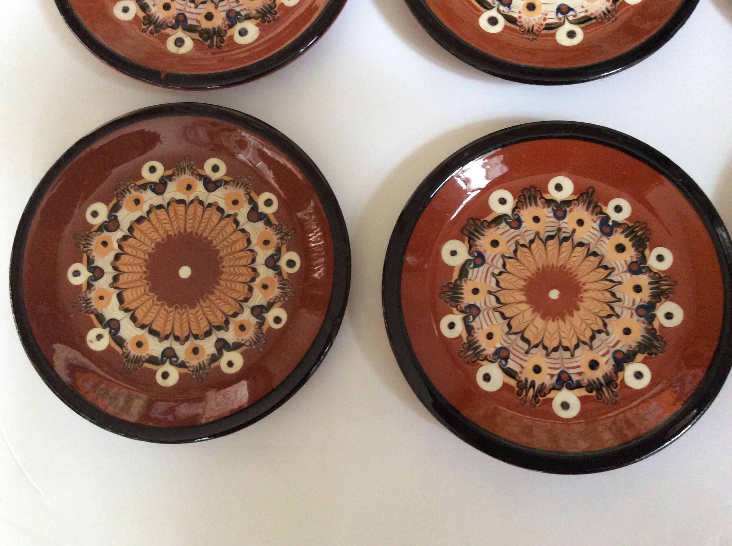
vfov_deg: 44.1
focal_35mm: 32
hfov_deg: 56.9
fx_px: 676
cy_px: 273
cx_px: 366
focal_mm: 3.3
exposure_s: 1/25
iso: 250
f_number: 2.4
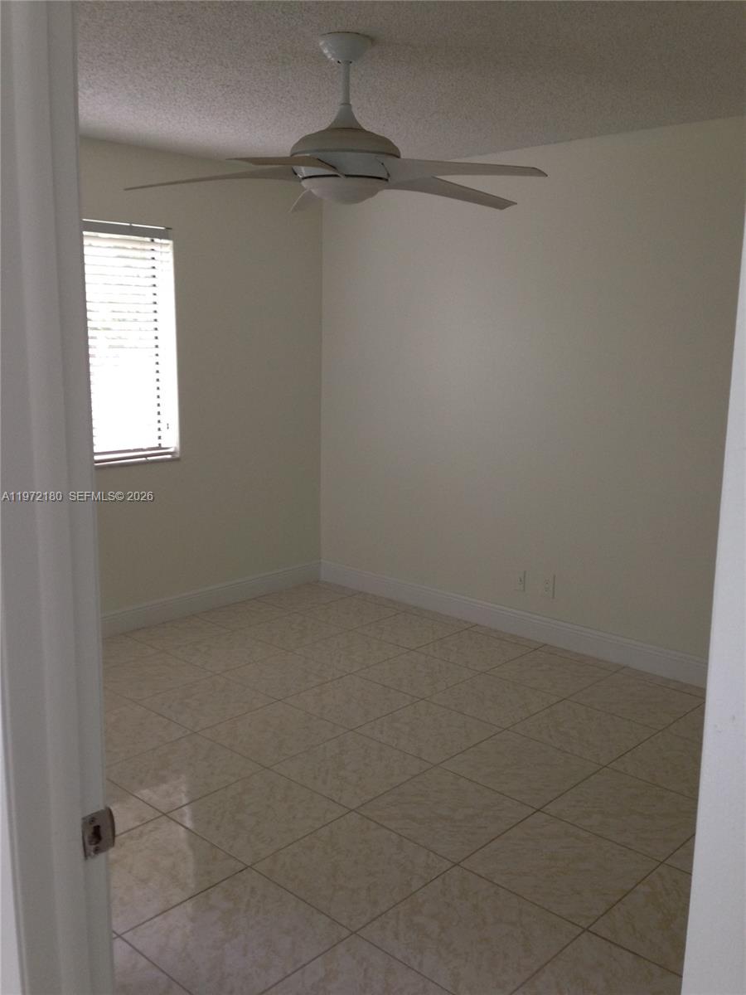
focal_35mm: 33
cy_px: 498
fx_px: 948
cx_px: 373
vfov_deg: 55.4
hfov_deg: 42.9
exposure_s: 1/20
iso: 100
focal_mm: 4.12
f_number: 2.4
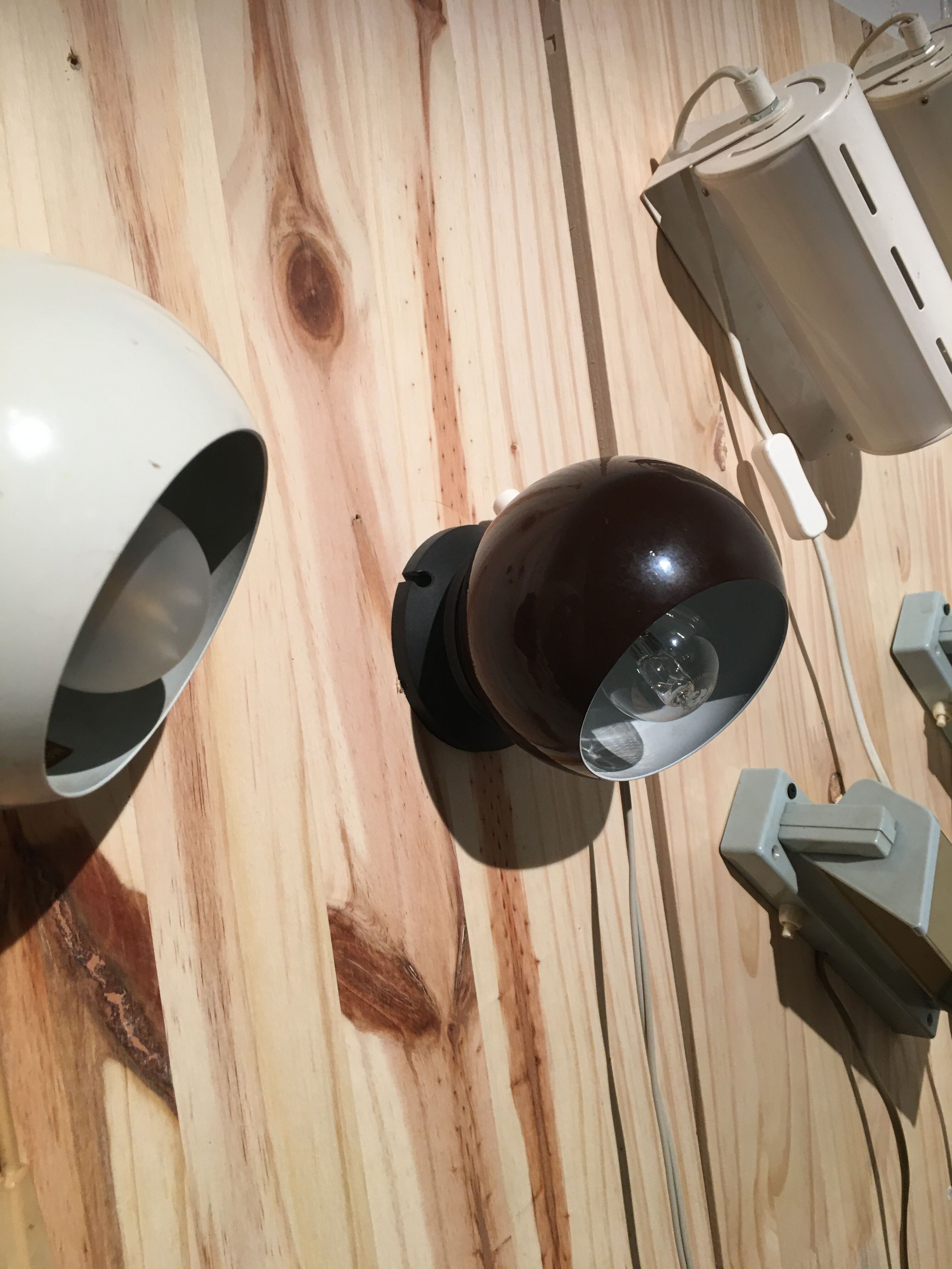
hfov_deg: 48.2
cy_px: 634
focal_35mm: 29
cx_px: 476
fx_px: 1063
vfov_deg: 61.7
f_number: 2.2
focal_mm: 4.15
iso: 40
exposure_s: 1/17
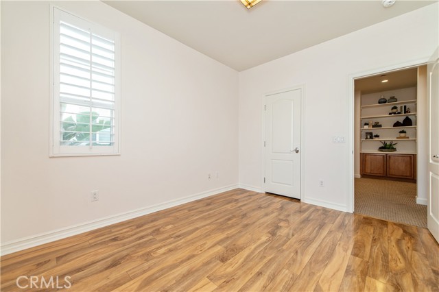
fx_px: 171
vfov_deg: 81.1
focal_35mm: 14
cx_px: 220
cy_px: 146
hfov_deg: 104.3
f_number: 4.5
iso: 200
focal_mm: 14
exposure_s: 1/80
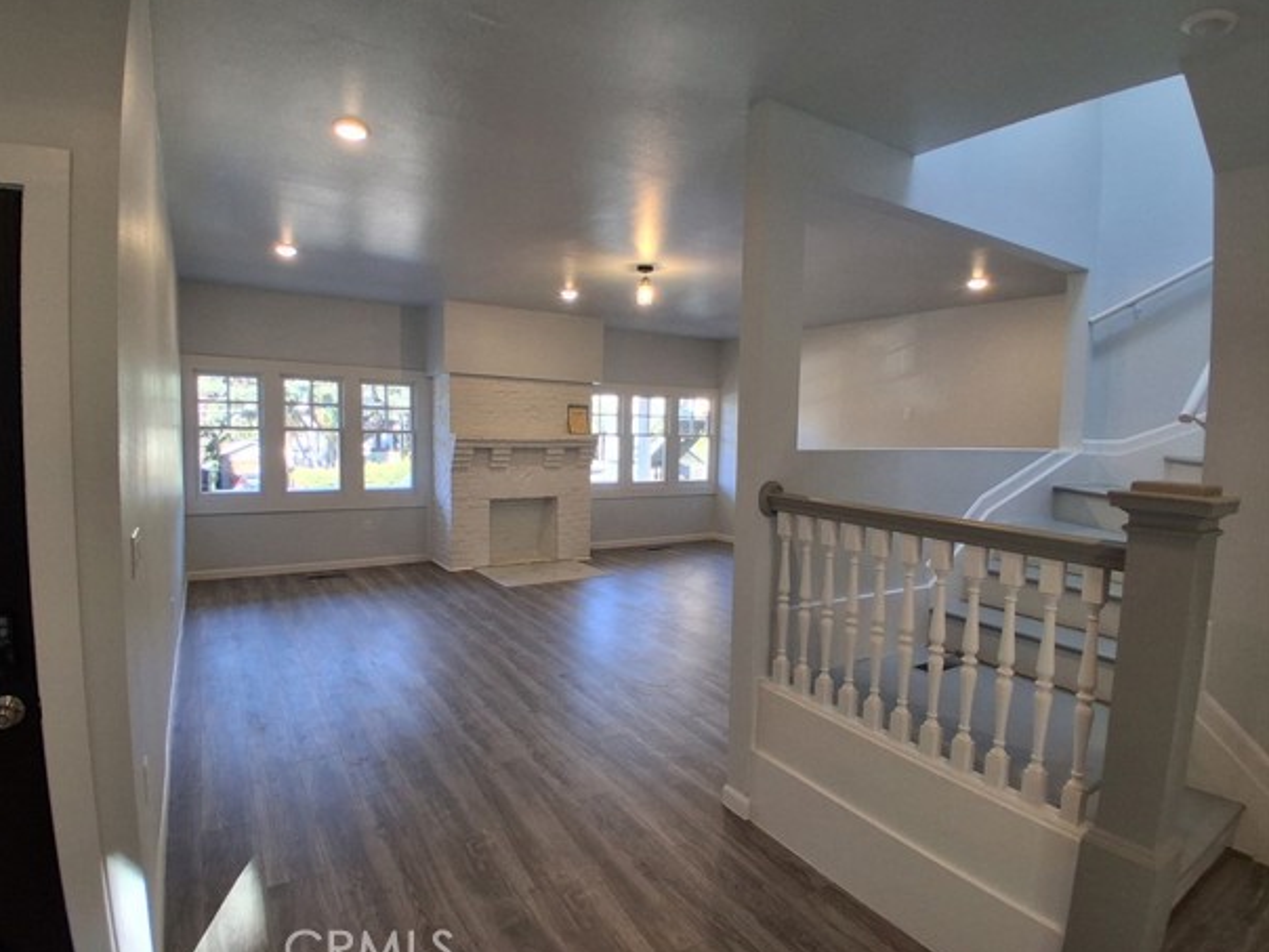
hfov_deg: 87.7
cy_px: 475
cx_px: 601
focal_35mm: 18
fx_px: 660
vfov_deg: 71.6
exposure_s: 1/120
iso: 125
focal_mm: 1.4
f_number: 2.2
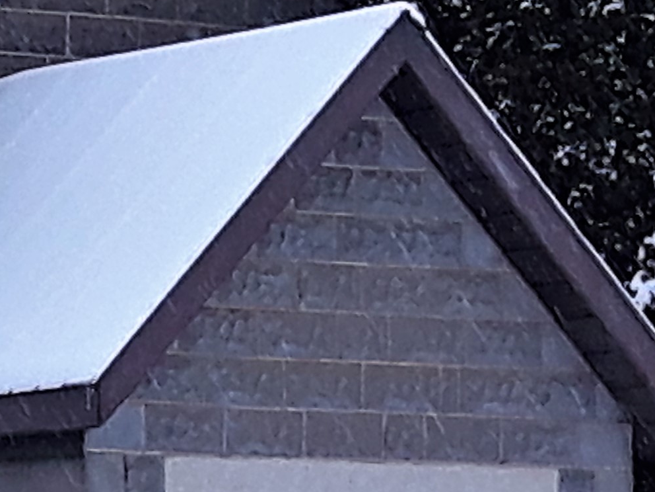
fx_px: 2611
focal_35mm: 138
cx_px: -340
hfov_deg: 13.4
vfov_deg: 10.7
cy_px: 308
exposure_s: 1/100
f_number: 1.9
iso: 40
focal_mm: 3.7
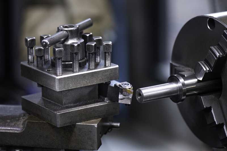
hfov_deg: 13.0
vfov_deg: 8.7
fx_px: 993
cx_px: 114
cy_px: 76
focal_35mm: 158
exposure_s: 1/2.5
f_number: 3
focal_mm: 105
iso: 100
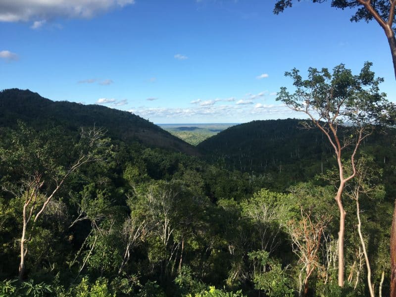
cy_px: 148
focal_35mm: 29
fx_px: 332
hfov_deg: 61.7
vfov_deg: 48.2
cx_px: 198
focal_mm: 4.15
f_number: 2.2
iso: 25
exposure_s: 1/1183
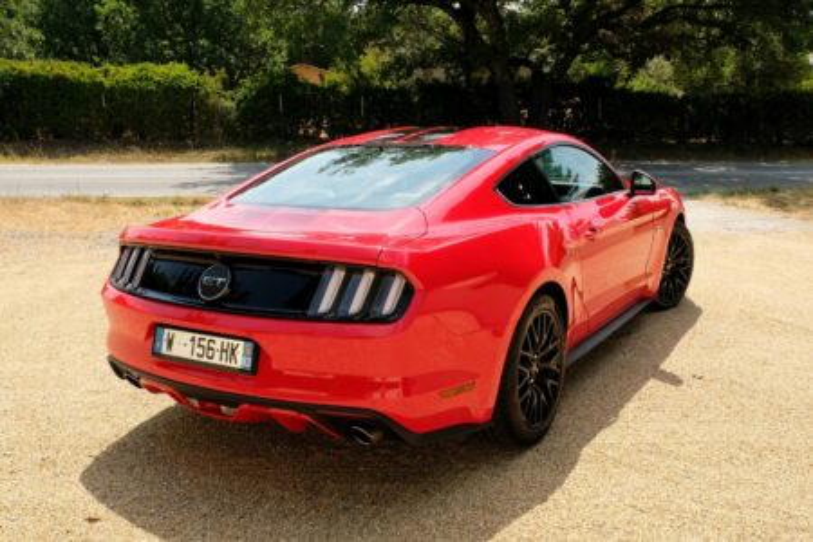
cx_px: 406
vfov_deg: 43.6
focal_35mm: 30
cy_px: 271
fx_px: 677
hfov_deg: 61.9
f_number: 14
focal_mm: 20
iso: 400
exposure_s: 1/140
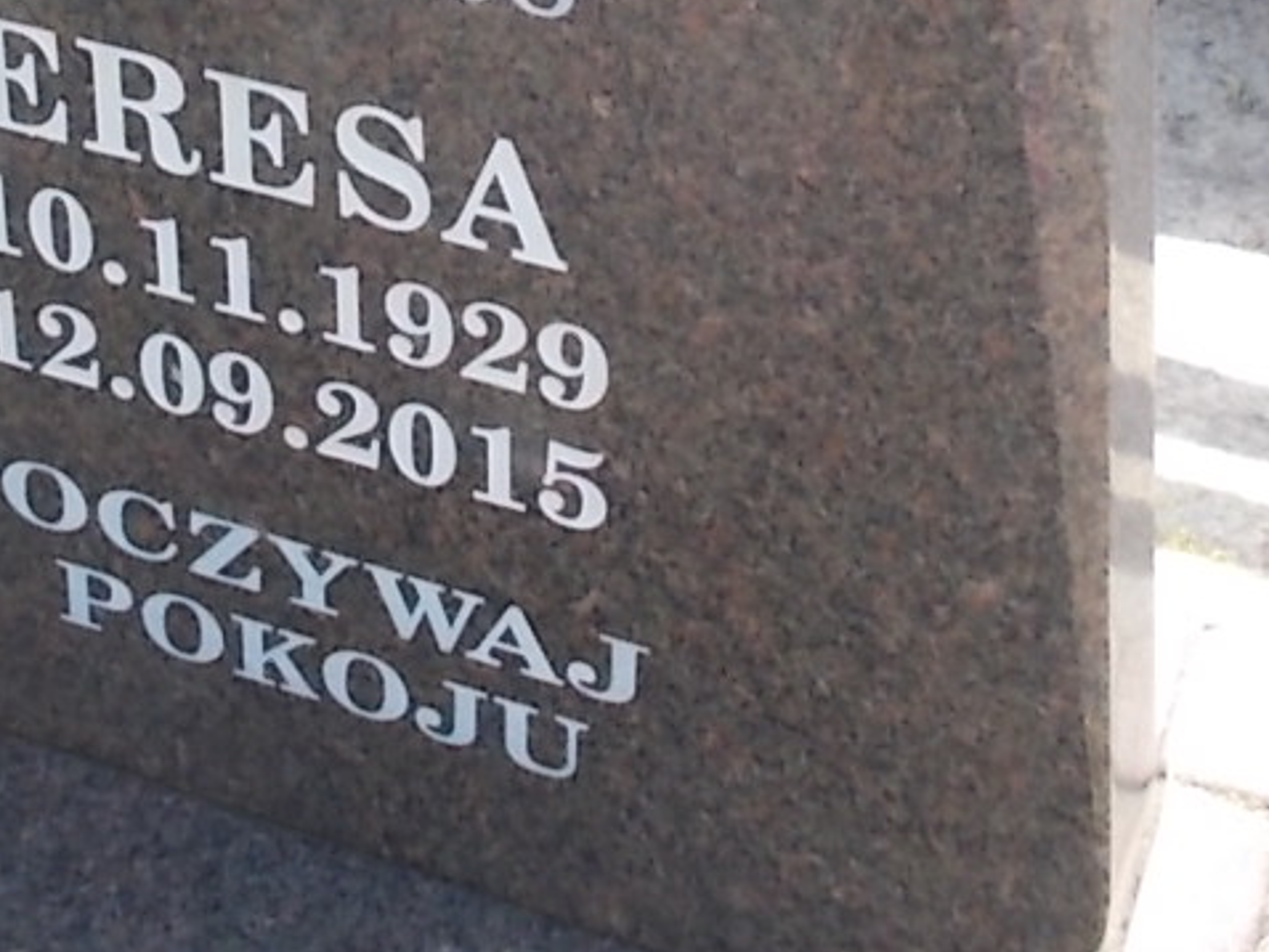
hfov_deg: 22.4
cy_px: -316
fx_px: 3191
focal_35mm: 87
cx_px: 377
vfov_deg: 16.0
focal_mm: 4.6
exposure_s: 1/160
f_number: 3.2
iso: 80
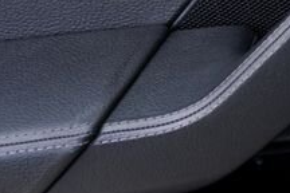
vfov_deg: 11.4
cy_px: -123
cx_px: 639
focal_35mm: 114
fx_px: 918
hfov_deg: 14.0
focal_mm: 24
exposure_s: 1/60
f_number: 4
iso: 100
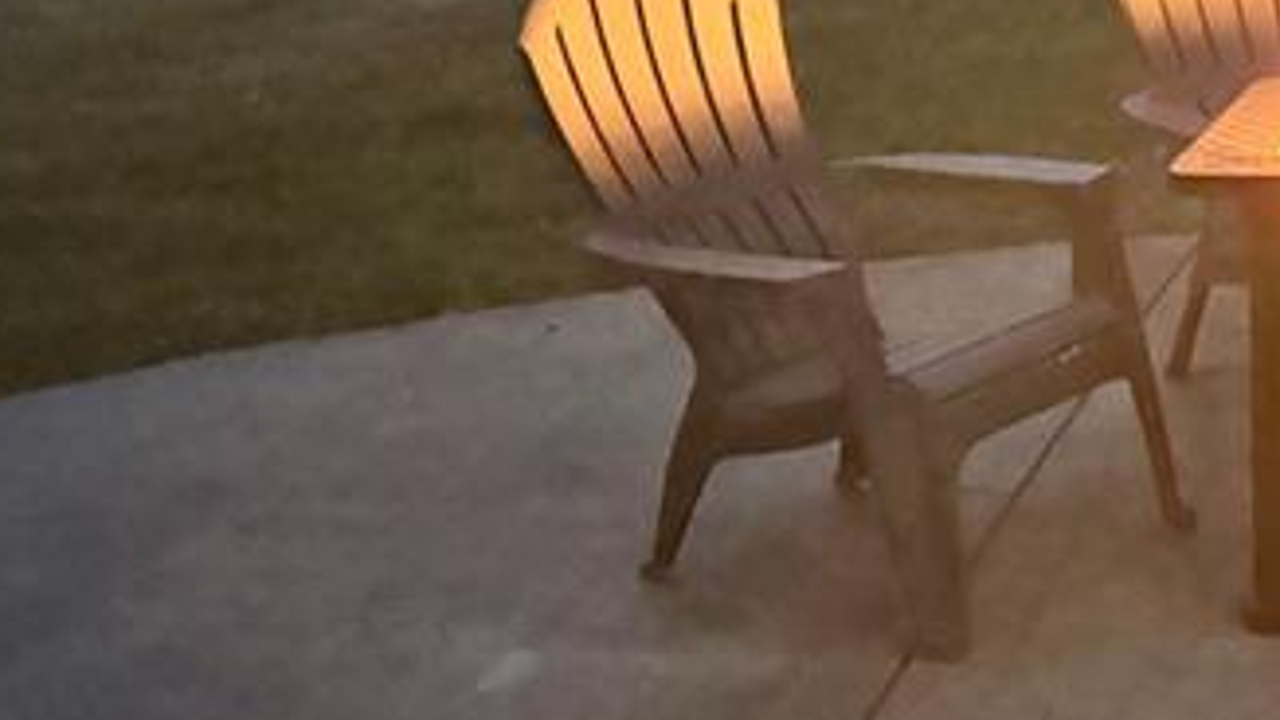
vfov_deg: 14.4
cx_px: 1448
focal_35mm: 82
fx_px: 2783
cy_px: -98
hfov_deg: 24.0
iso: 12500
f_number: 1.78
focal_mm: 6.76
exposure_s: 1/15
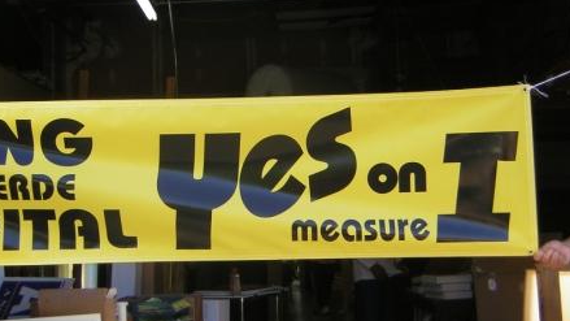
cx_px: 284
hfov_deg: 34.9
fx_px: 907
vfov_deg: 20.1
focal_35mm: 60
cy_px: 162
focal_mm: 7.1
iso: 50
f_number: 3.2
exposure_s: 1/102
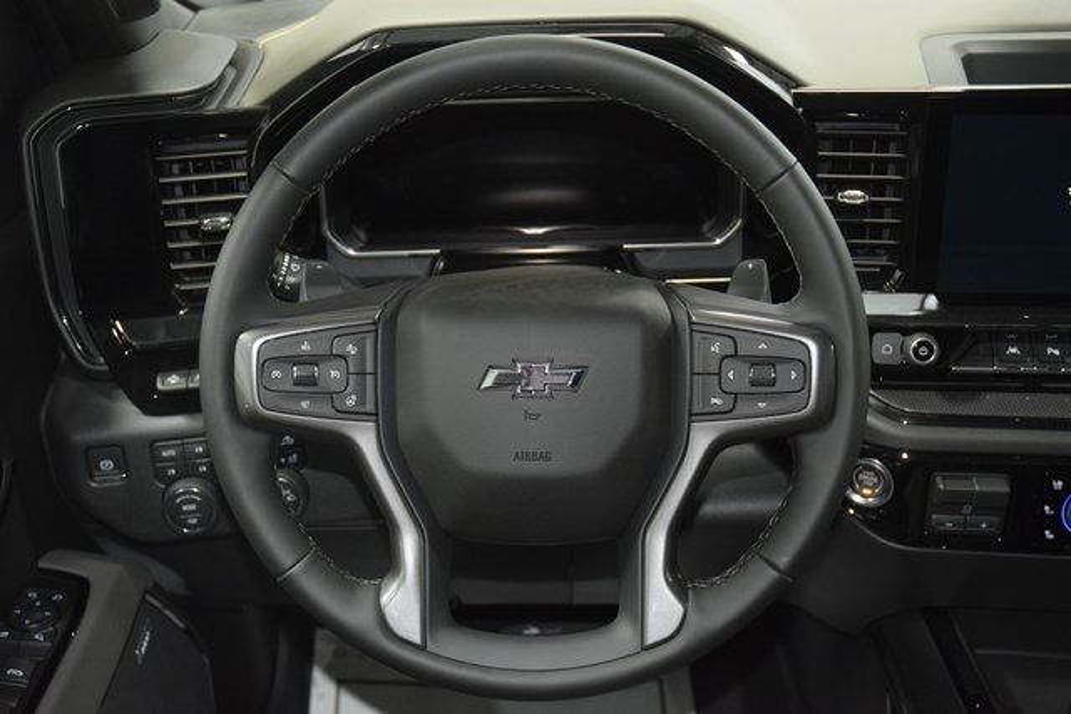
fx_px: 1294
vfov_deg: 30.9
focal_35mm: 44
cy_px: 357
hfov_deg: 45.0
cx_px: 536
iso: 2200
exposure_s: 1/30
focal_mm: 29
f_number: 3.8
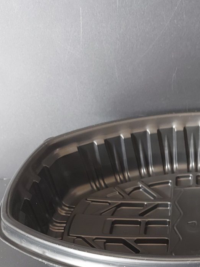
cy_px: 225
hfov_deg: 25.5
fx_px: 423
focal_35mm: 55
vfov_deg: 33.6
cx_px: 193
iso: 500
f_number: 1.8
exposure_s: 1/20
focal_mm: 5.23
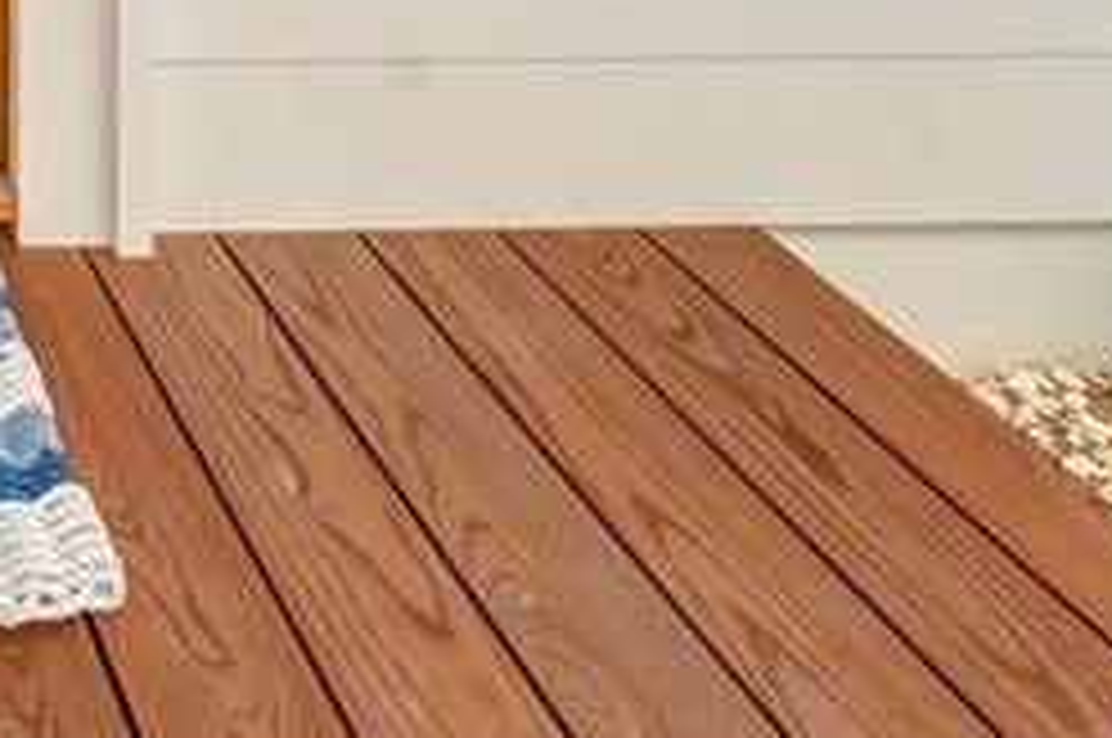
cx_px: -410
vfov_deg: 18.2
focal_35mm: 54
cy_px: -677
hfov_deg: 28.6
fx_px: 1666
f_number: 8
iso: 400
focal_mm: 13
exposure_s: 1/250
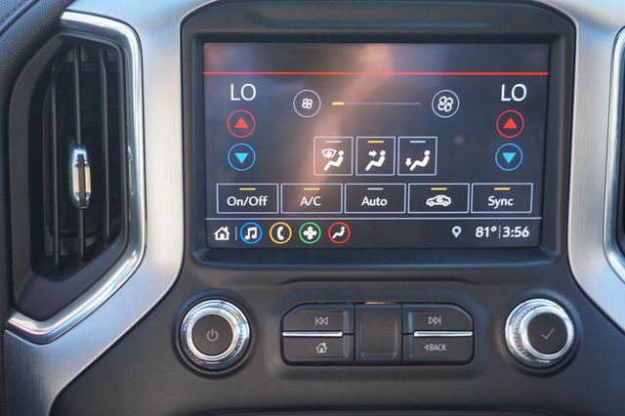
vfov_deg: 27.2
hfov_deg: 40.0
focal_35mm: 50
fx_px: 859
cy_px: 208
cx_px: 312
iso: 400
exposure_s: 1/60
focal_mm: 33
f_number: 5
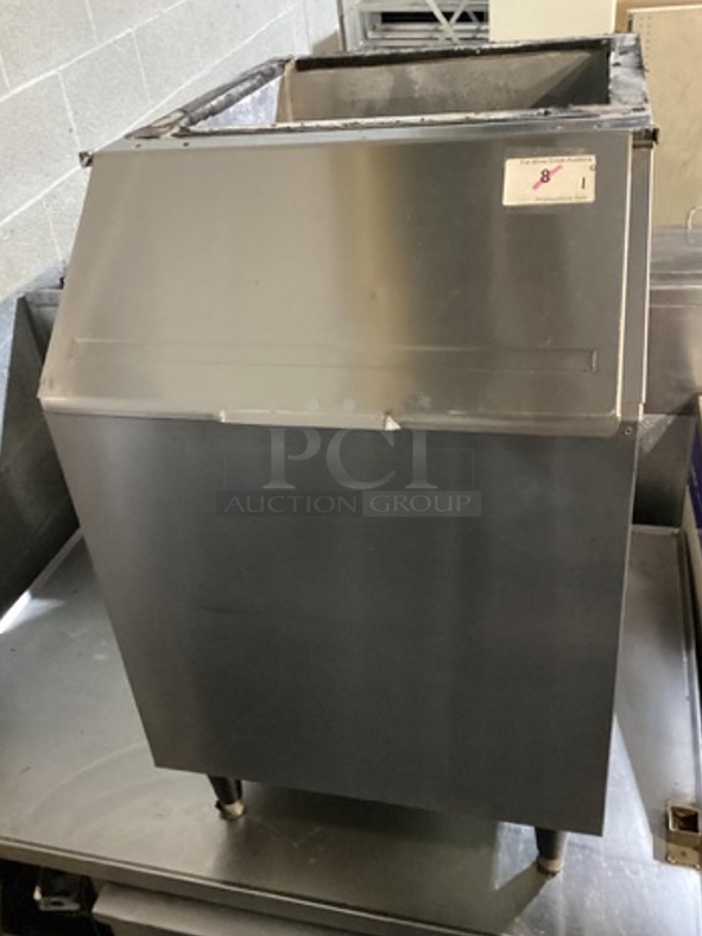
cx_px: 349
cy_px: 454
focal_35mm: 32
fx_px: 865
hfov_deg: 44.2
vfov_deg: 56.8
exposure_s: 1/24
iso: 800
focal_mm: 3.3
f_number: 2.4
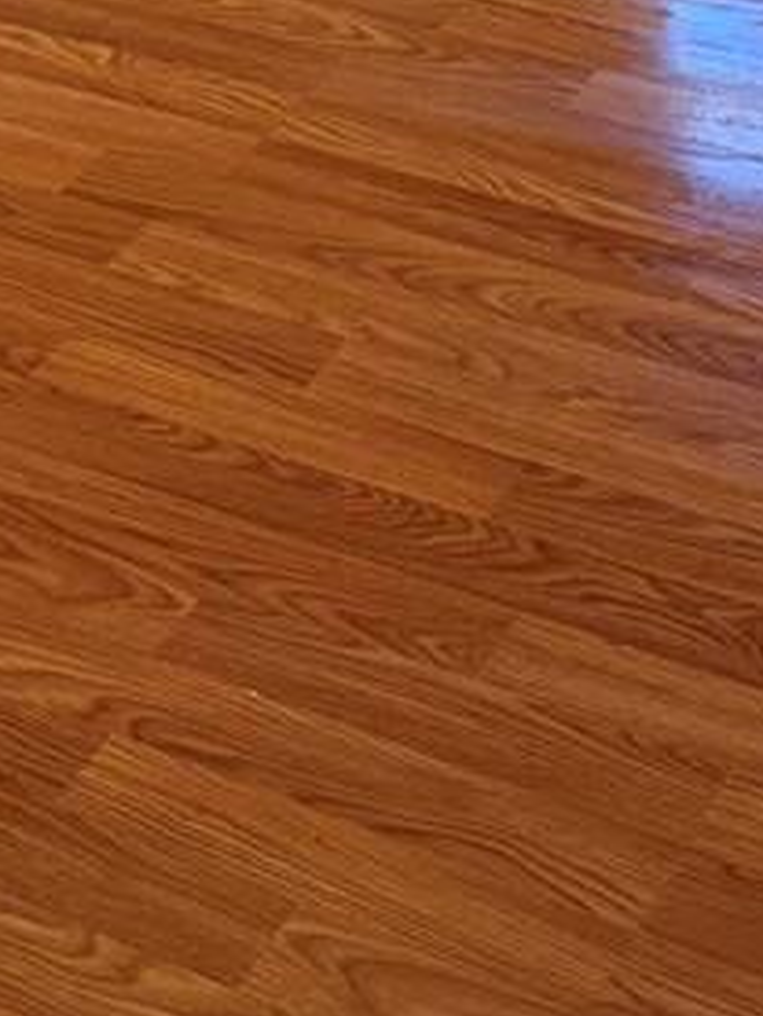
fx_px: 3054
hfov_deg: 14.2
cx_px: 264
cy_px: -763
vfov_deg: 16.2
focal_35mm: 104
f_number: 1.78
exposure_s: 1/60
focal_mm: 6.76
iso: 320
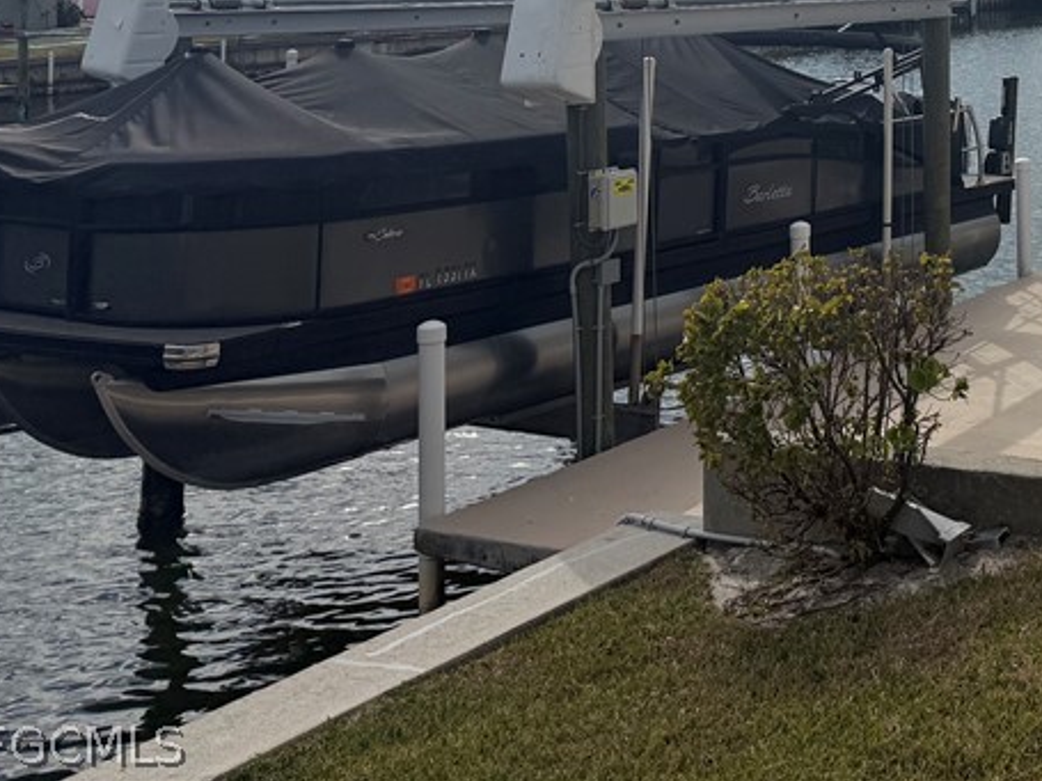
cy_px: -96
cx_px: 1140
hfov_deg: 31.6
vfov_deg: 25.0
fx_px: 1625
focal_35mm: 54
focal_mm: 6.76
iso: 64
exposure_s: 1/14286
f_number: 1.78
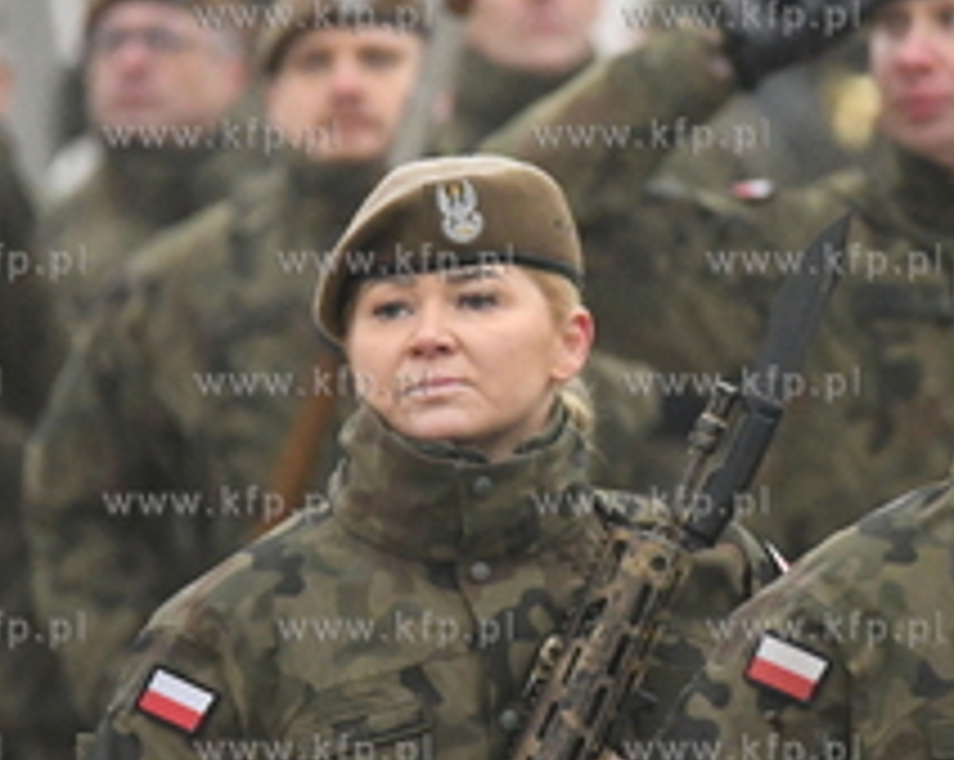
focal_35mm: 798
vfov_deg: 1.9
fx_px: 22500
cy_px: 322
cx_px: 554
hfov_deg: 2.4
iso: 12800
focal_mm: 300
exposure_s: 1/3200
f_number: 5.6
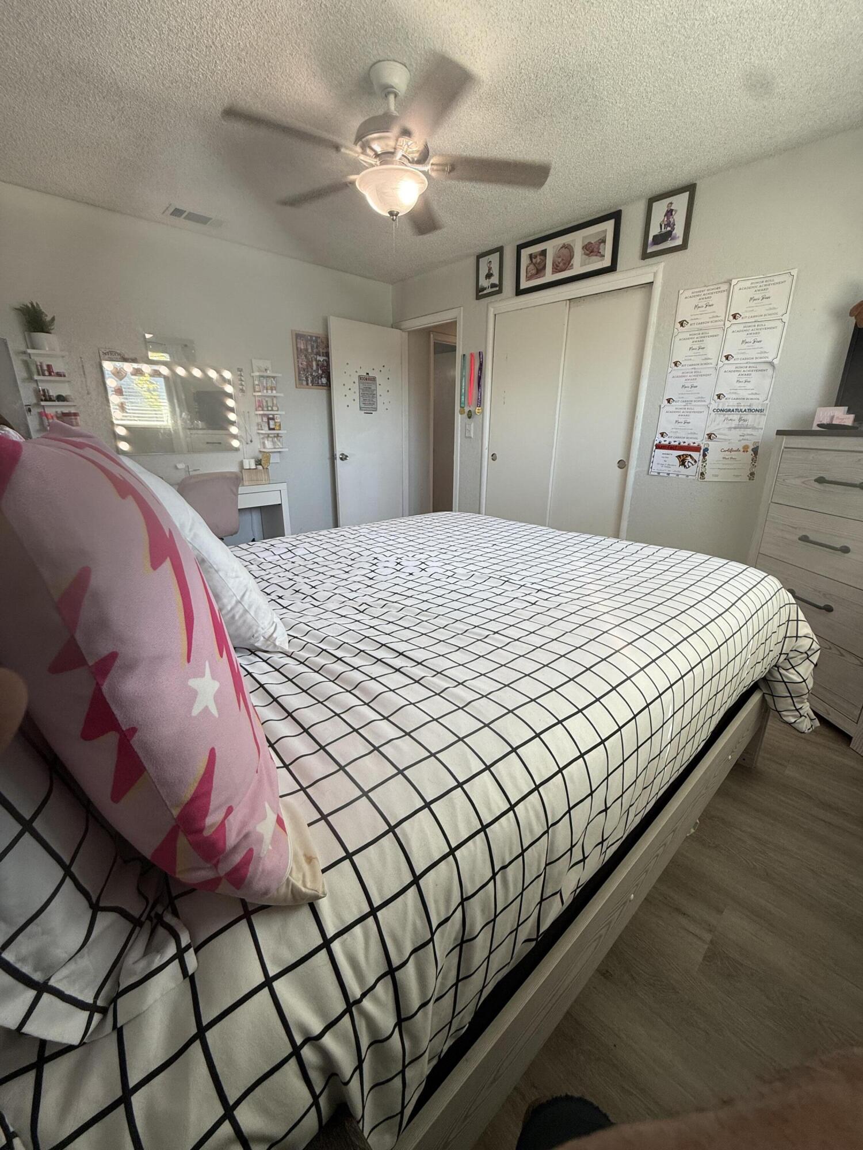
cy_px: 575
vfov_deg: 102.1
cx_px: 432
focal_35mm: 14
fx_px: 465
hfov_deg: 85.7
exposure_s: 1/120
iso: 100
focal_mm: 2.22
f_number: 2.2
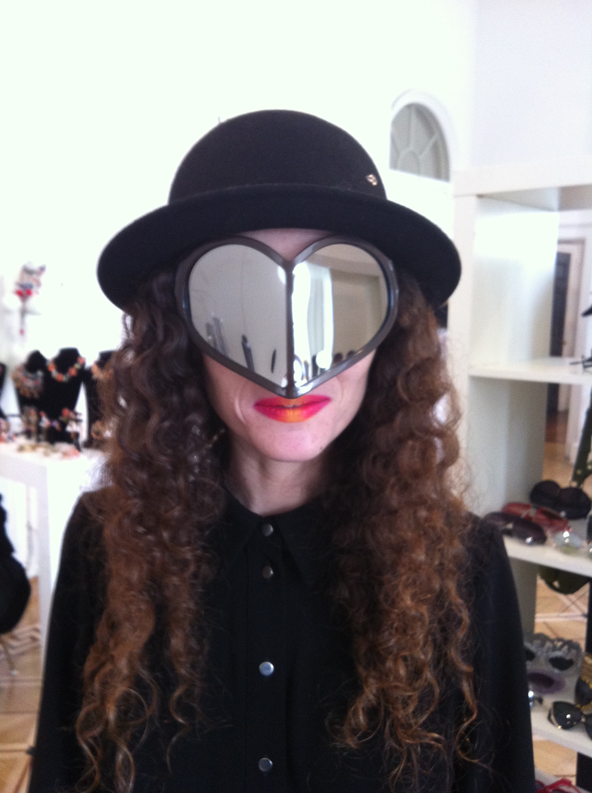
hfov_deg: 40.6
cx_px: 296
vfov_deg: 52.7
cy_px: 396
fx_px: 800
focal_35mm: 35
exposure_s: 1/15
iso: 200
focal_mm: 3.85
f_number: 2.8
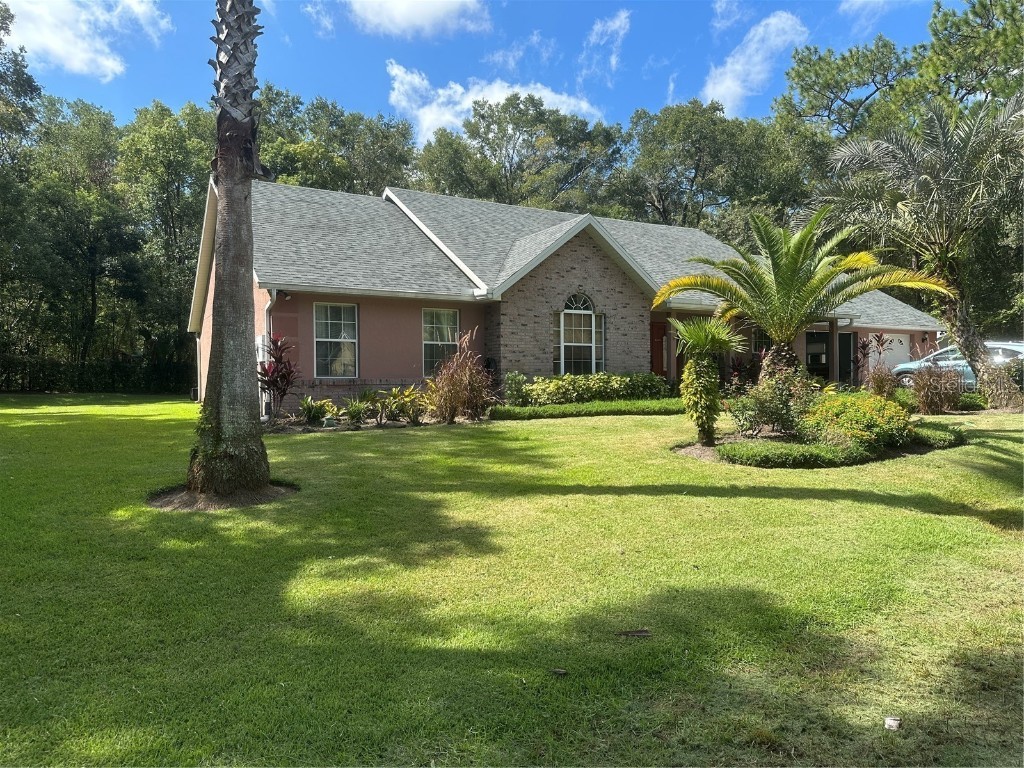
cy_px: 384
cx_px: 512
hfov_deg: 71.6
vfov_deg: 56.8
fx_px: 710
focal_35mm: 24
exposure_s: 1/2110
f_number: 1.78
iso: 80
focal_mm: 6.86
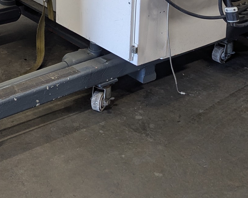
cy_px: -67
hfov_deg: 23.9
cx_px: -32
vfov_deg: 19.0
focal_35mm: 74
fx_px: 543
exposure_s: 1/40
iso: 67
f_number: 1.85
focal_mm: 6.81
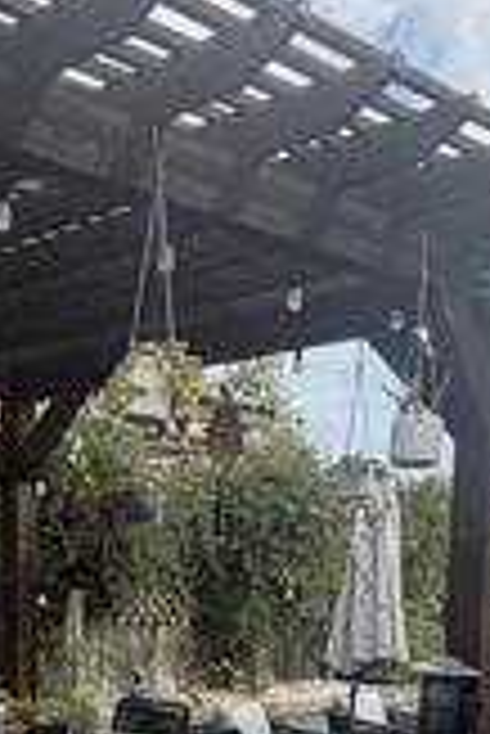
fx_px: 1161
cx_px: -13
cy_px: 739
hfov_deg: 22.8
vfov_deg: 32.2
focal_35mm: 57
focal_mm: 2.22
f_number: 2.2
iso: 40
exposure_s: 1/549
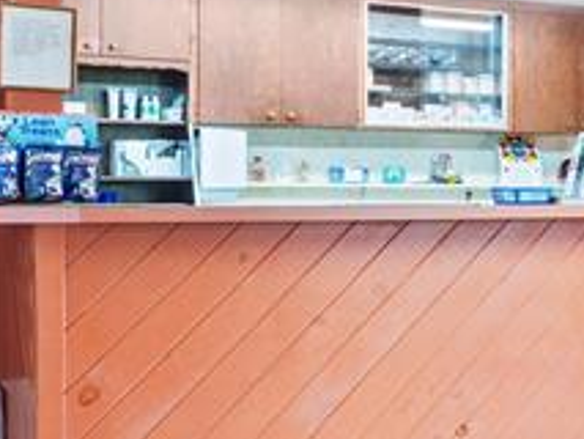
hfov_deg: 22.2
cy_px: 189
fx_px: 1249
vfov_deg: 19.9
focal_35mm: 74
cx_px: 849
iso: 200
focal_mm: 16
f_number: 6.3
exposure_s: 1
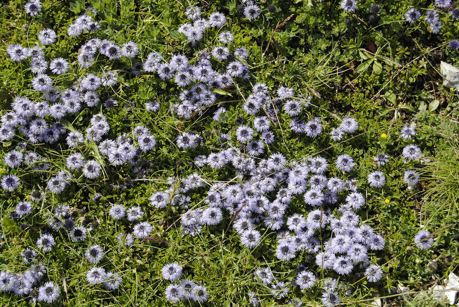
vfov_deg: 17.8
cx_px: 225
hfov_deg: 26.3
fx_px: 983
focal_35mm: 77
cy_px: 151
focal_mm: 50
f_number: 9
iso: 100
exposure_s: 1/200
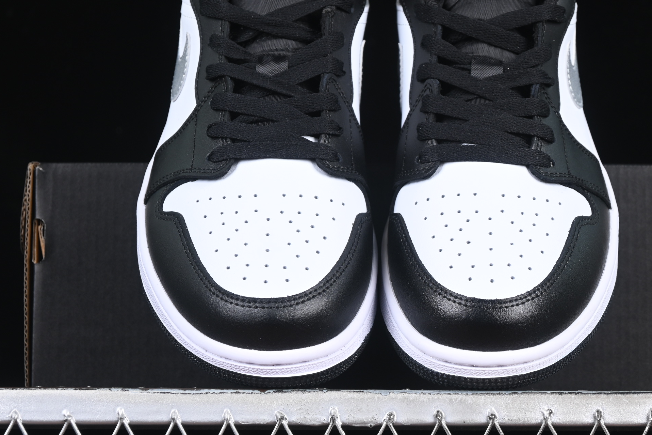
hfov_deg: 18.7
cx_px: 383
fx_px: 1974
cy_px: 193
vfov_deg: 12.6
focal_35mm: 109
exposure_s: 1/60
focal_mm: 50
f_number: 6.3
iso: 160
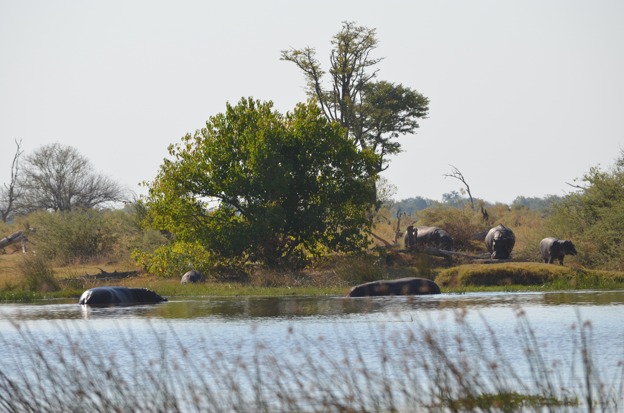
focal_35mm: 360
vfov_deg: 3.8
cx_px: 312
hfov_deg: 5.7
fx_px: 6228
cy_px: 206
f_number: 7.1
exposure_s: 1/800
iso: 200
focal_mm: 240
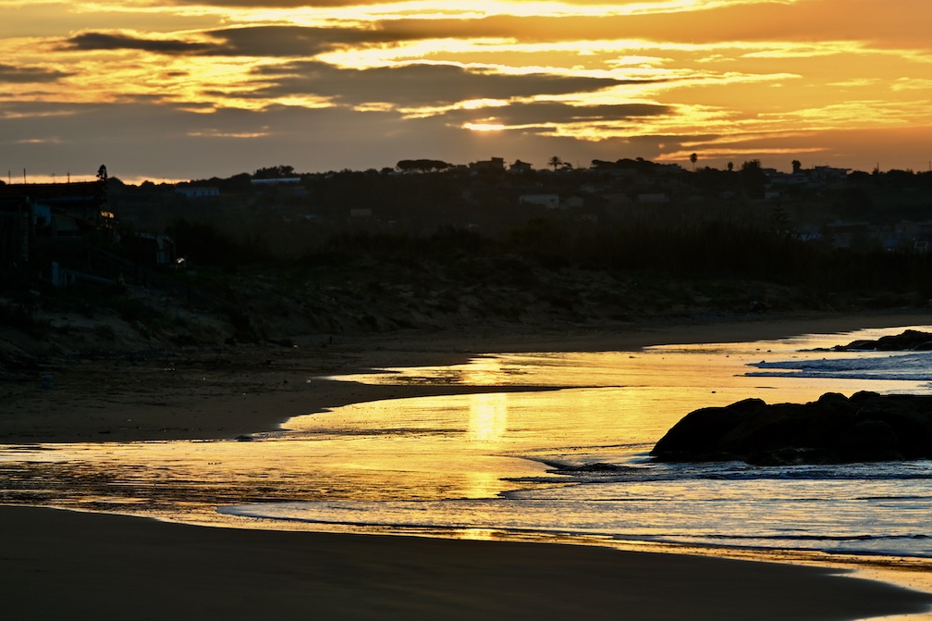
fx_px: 6158
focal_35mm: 238
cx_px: 492
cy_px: 280
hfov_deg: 8.7
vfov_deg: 5.8
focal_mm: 200
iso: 180
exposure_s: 1/500
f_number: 6.3
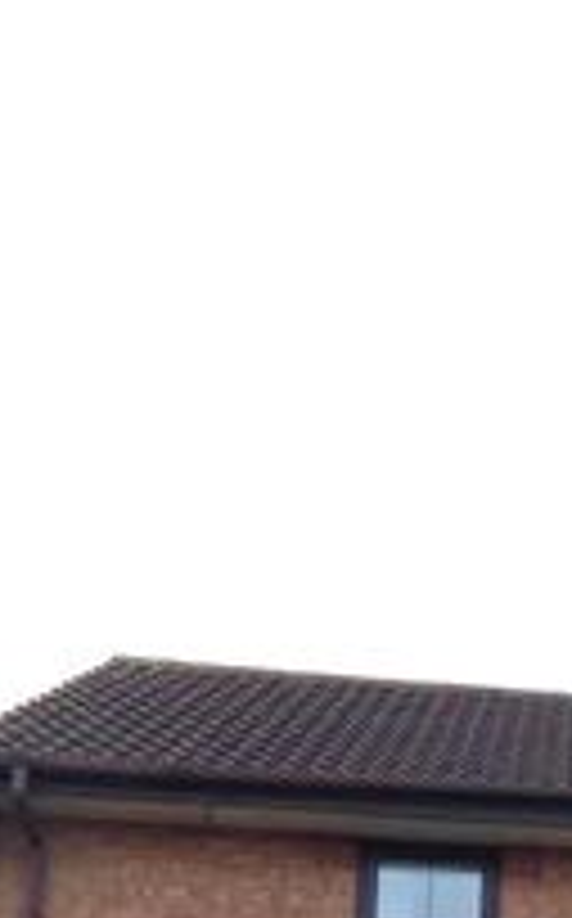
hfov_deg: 11.8
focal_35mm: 91
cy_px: 1177
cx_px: 1342
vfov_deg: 20.9
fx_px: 2276
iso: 200
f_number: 3.3
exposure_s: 1/160
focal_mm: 4.3
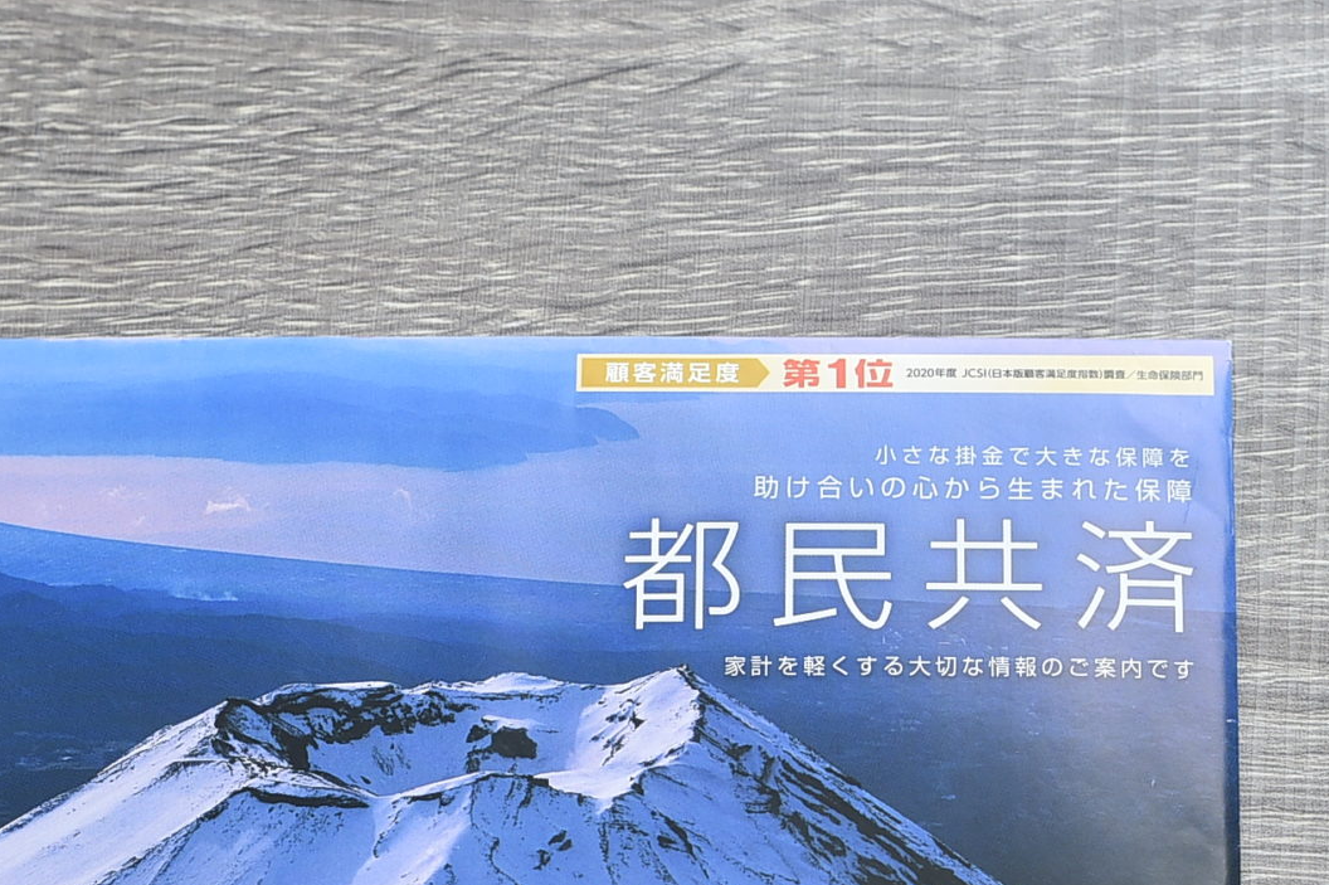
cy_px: 815
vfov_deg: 13.9
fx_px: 3579
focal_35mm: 97
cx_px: 438
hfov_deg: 21.0
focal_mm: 50
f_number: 6.3
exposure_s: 1/80
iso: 400
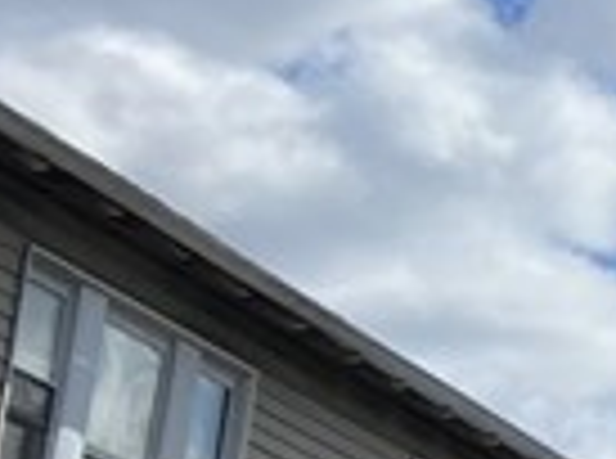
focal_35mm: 195
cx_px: 2262
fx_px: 3461
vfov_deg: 7.5
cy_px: 454
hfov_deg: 7.7
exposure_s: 1/5587
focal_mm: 5.7
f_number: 1.5
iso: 50
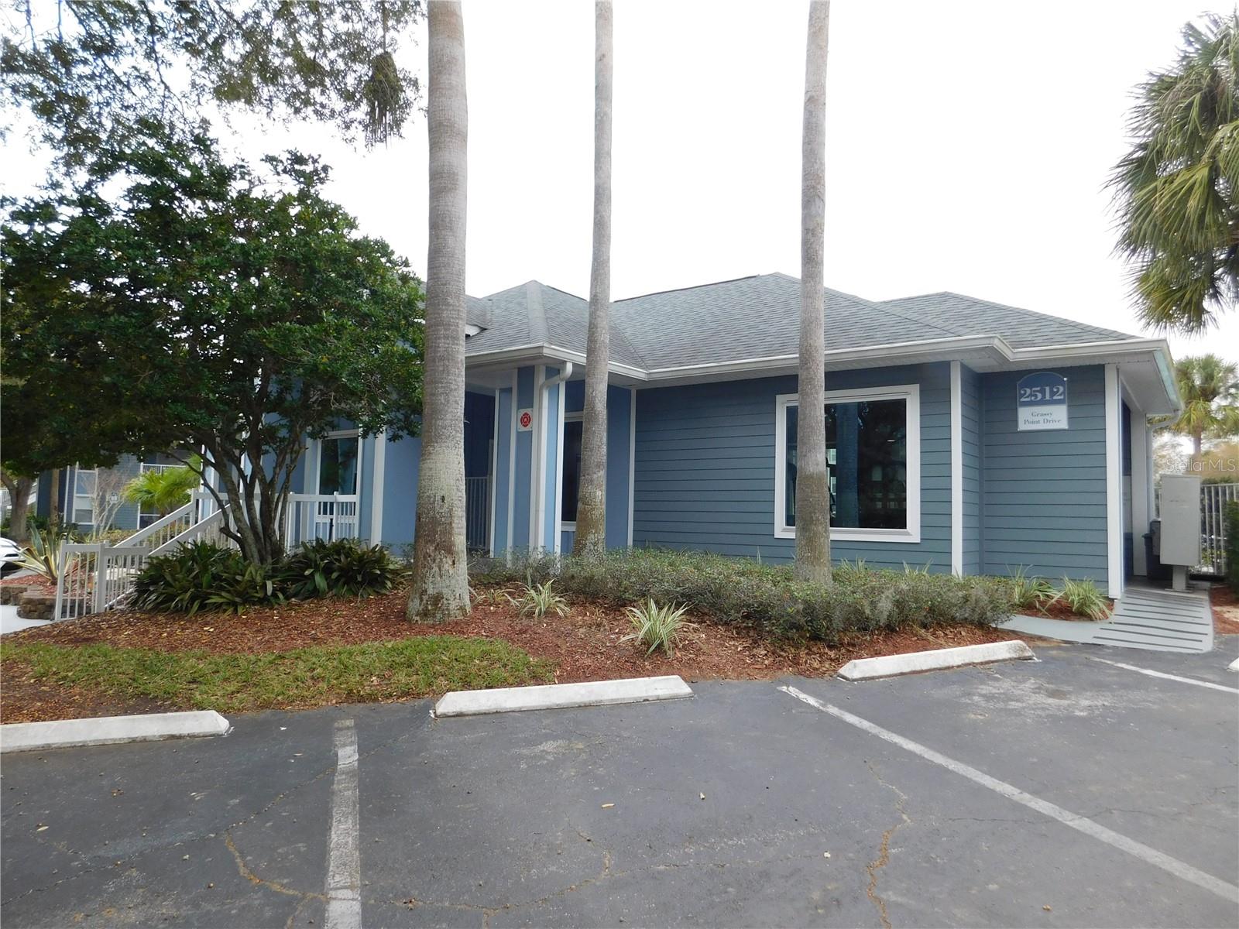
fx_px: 823
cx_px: 620
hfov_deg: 73.9
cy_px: 464
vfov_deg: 58.9
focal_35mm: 23
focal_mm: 4
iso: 125
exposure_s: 1/200
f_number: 3
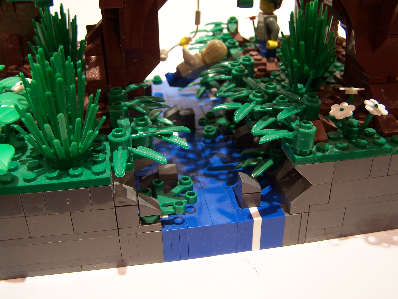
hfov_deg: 49.0
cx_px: 199
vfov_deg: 37.7
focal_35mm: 38
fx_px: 437
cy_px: 150
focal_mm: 6.3
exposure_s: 1/3
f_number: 2.8
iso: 80
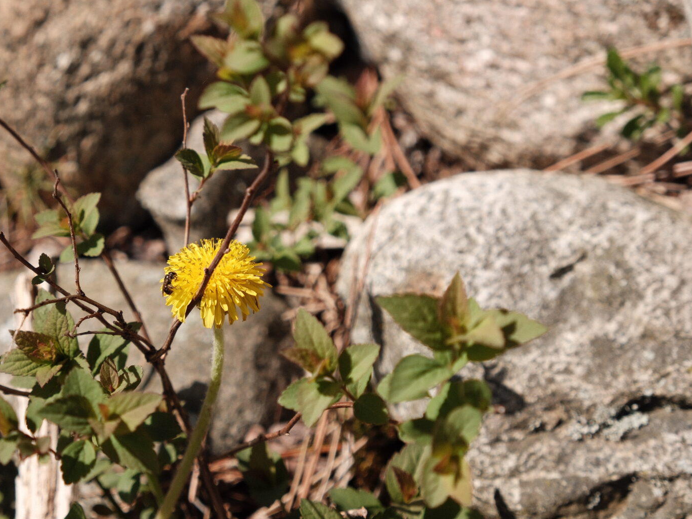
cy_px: 290
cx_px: 215
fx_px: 2379
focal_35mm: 119
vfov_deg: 12.5
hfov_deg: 16.5
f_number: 5.6
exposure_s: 1/1300
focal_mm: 55
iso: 500
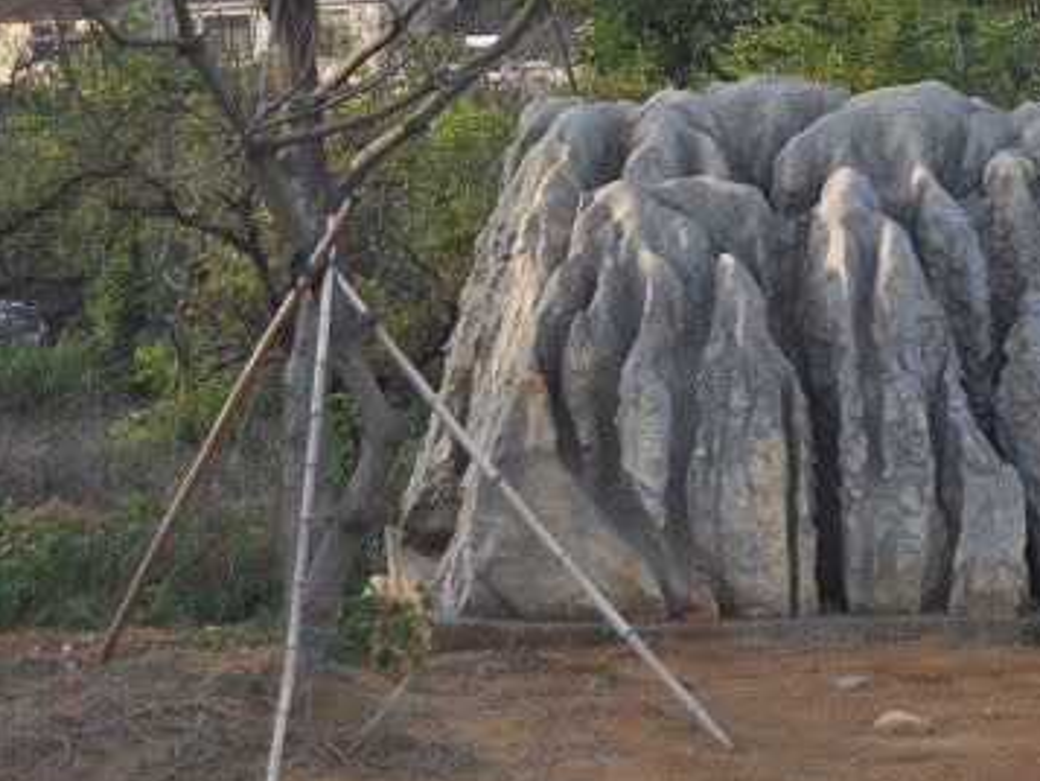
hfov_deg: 15.1
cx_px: 967
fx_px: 3877
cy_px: 95
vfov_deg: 11.4
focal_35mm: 129
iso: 200
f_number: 6.3
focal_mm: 40
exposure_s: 1/200
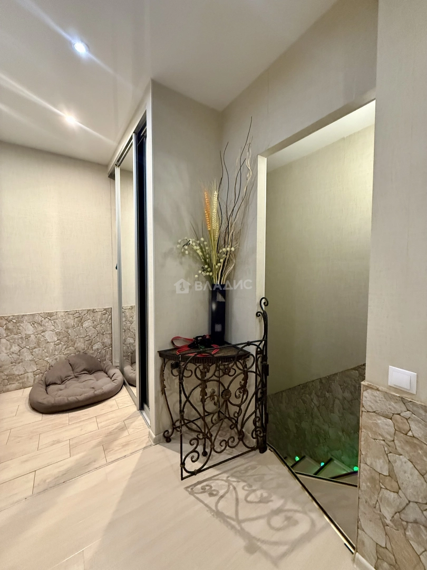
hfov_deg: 85.7
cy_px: 285
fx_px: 230
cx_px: 214
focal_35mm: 14
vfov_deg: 102.1
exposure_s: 1/50
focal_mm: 2.22
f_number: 2.2
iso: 640
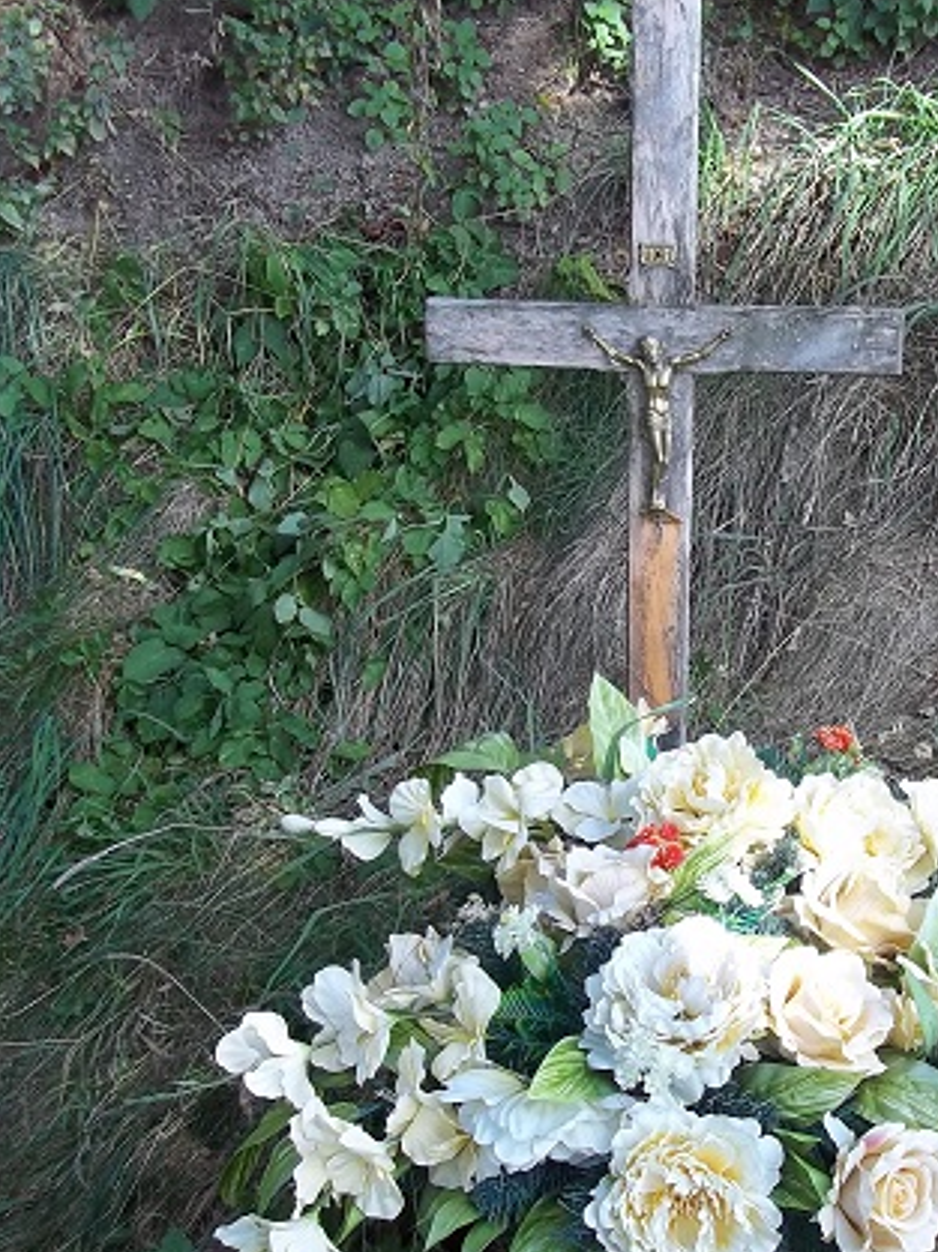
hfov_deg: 29.2
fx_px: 1772
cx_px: 692
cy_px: 767
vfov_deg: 38.7
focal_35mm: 49
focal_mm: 5.7
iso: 80
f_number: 2.9
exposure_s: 1/125
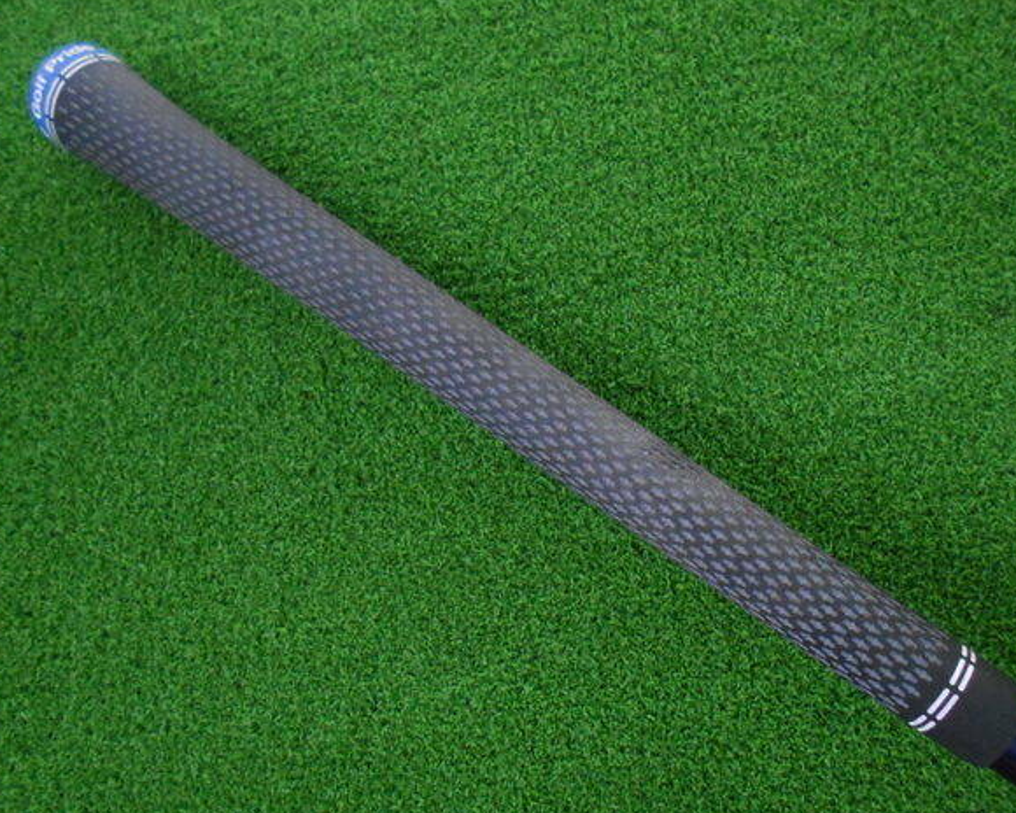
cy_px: 417
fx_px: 842
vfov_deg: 51.5
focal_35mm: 28
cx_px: 534
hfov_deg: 62.2
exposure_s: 1/125
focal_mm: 4.6
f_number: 3.2
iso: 800
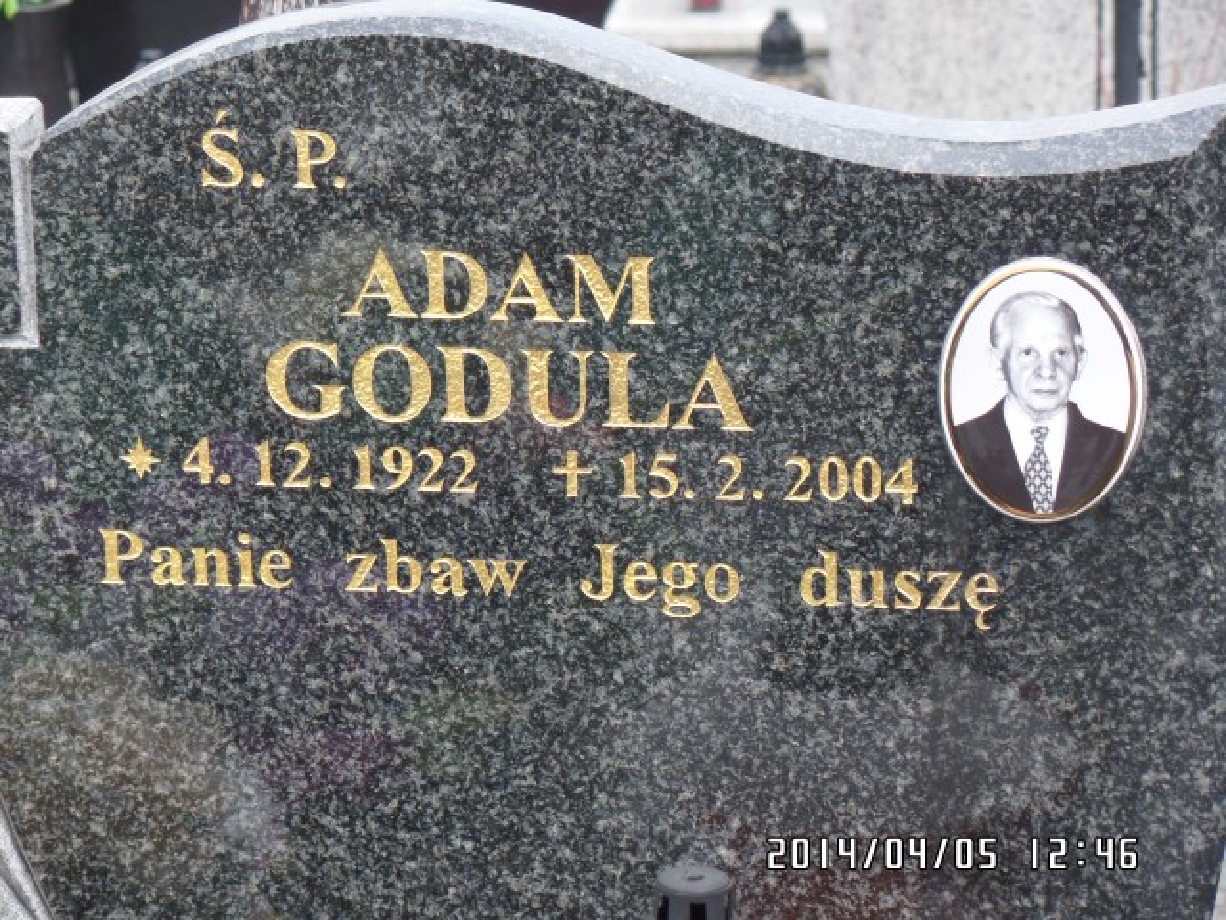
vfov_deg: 10.5
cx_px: 613
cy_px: 460
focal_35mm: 141
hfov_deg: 14.0
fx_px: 4994
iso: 100
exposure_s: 1/180
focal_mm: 25.2
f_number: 4.2
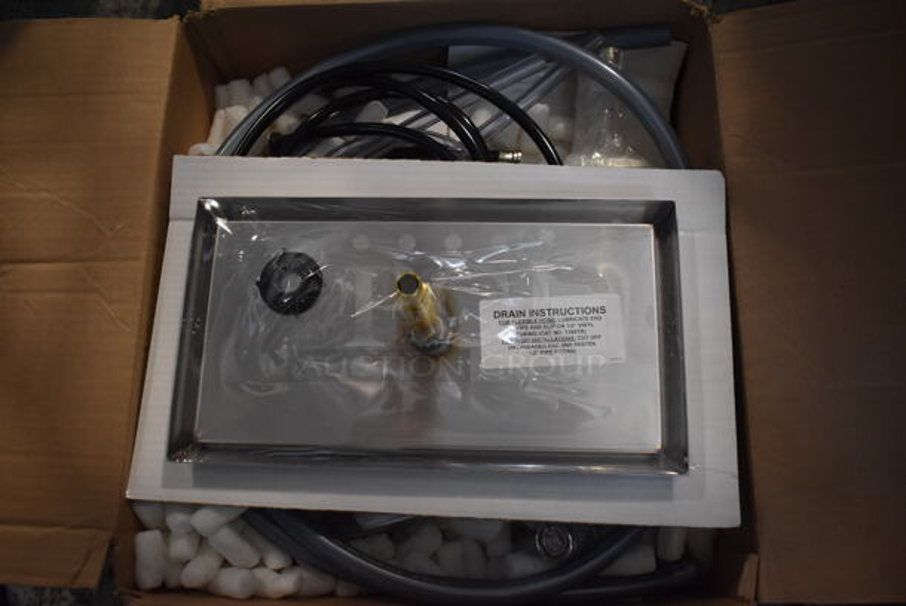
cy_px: 303
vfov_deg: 40.1
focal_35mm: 33
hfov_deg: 57.2
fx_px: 831
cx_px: 453
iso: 1100
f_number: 3.8
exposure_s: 1/125
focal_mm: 22
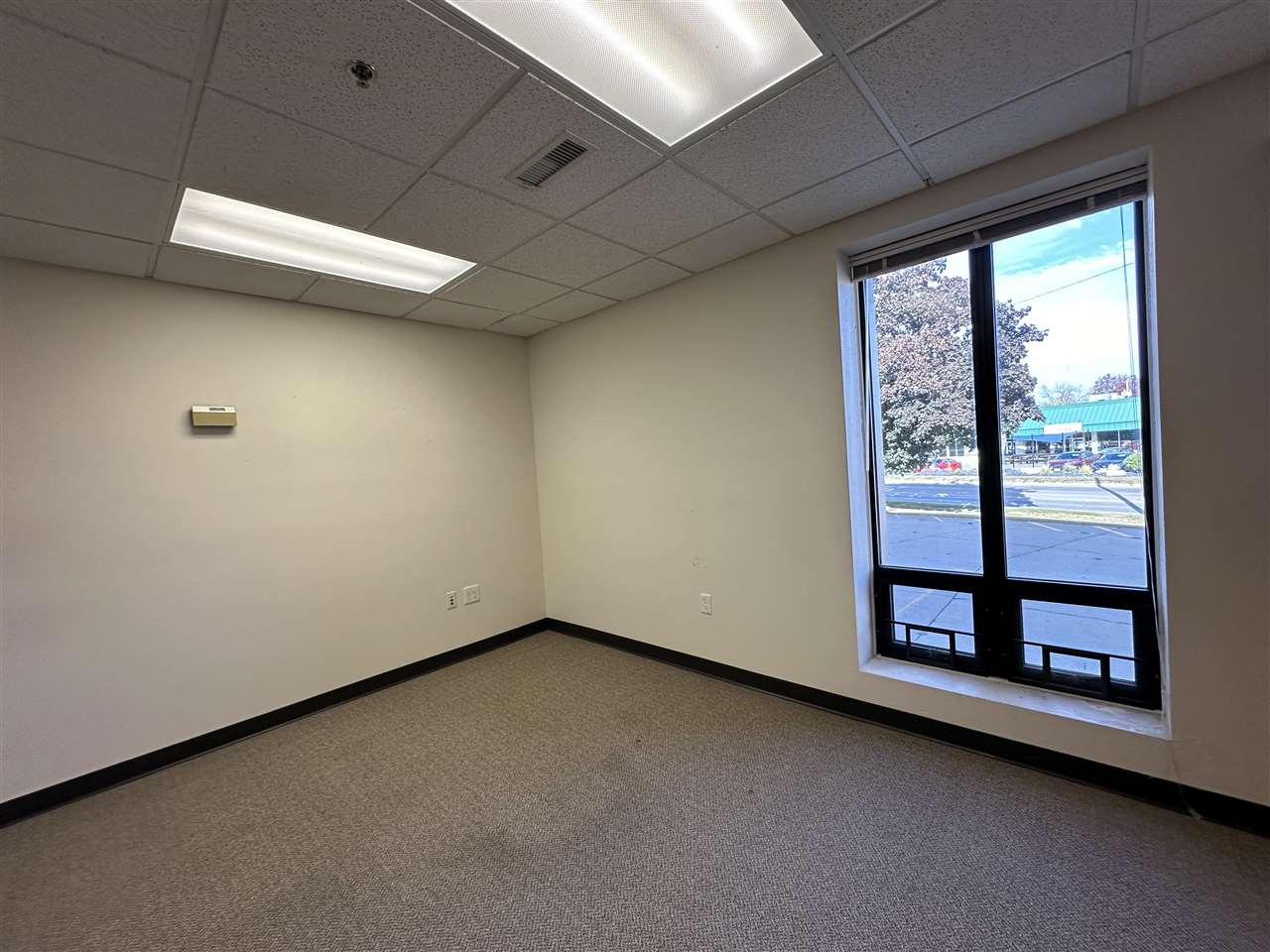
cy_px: 476
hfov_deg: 102.1
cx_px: 635
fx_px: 514
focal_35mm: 14
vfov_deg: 85.7
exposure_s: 1/151
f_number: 2.2
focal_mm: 2.22
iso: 125
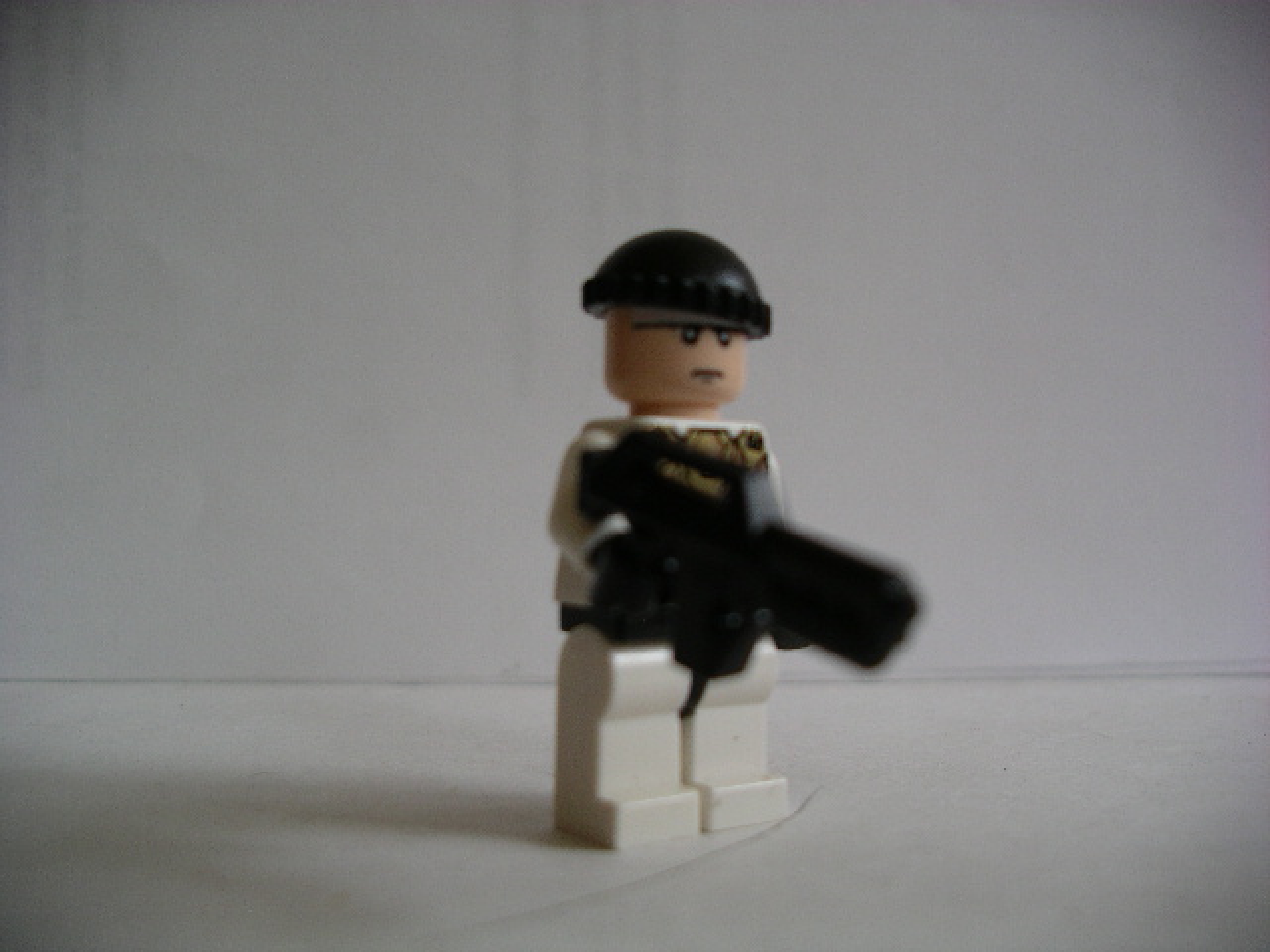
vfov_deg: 38.7
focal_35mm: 37
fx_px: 1357
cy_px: 476
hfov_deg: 50.1
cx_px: 635
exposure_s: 1/105
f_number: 2.8
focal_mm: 7.8
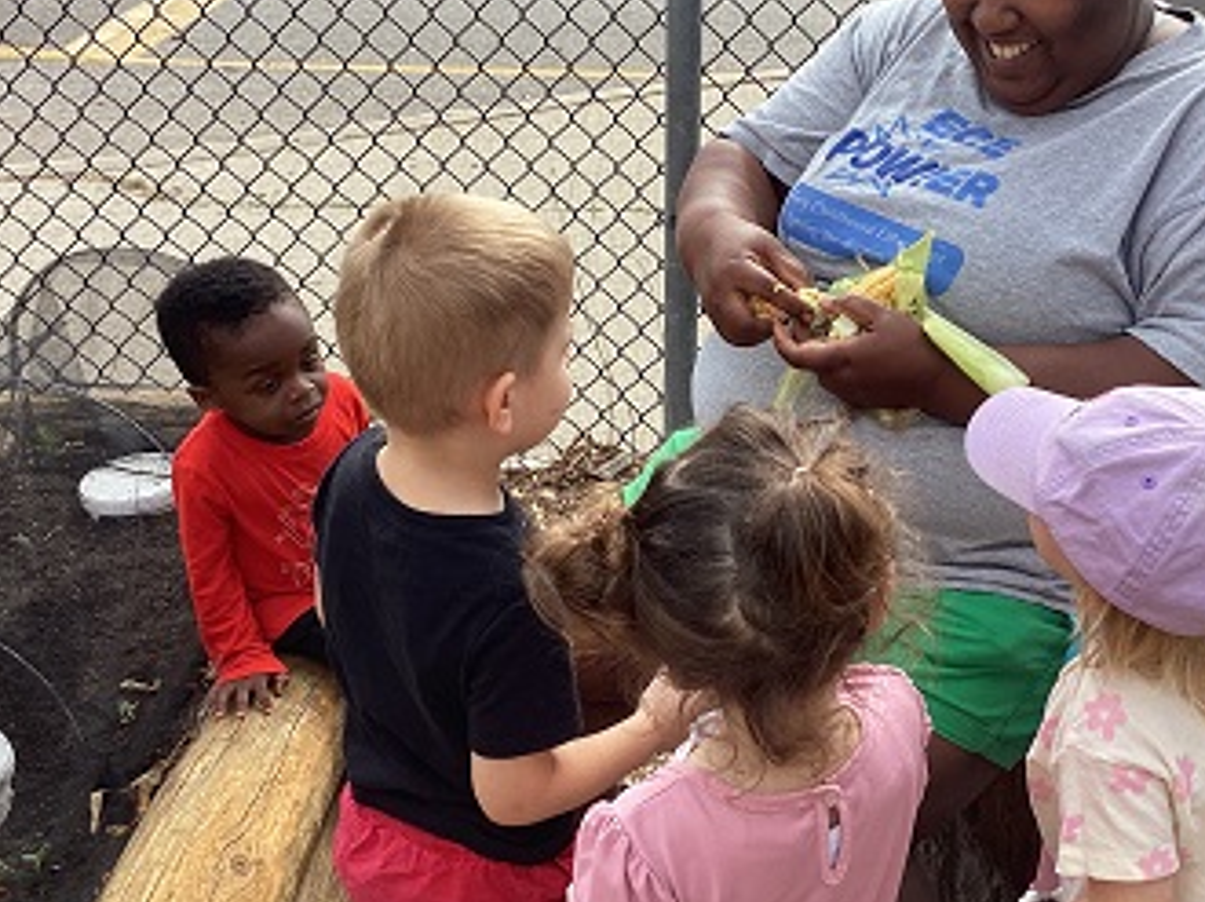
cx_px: 712
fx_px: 1635
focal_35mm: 47
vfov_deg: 30.8
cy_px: 393
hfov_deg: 40.3
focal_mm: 3.3
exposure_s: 1/595
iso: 25
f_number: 2.4
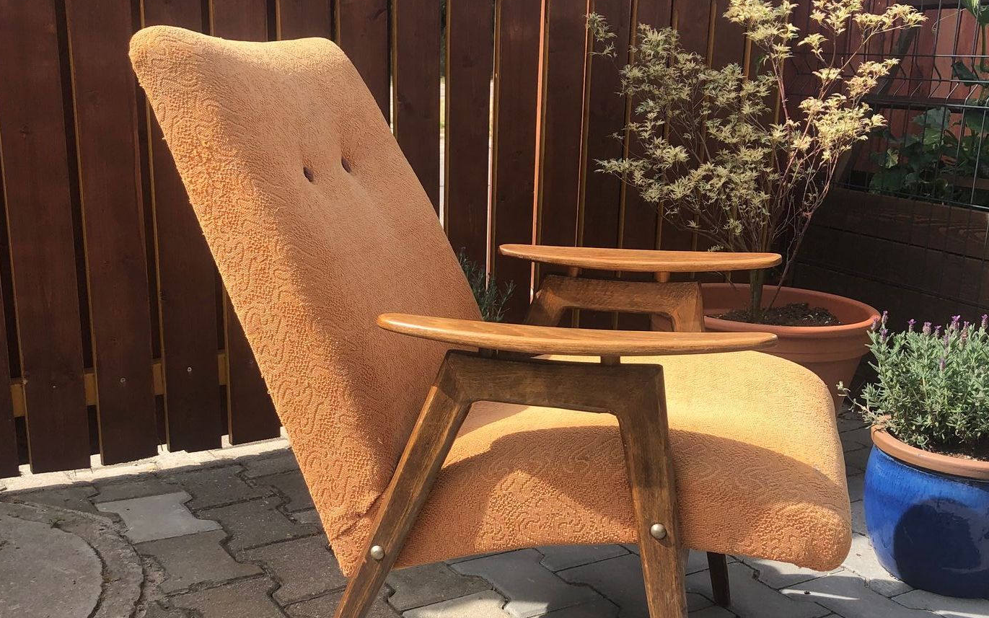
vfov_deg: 31.9
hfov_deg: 49.3
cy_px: 361
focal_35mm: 40
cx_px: 496
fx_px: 1078
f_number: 1.8
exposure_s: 1/640
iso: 20
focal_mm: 3.99
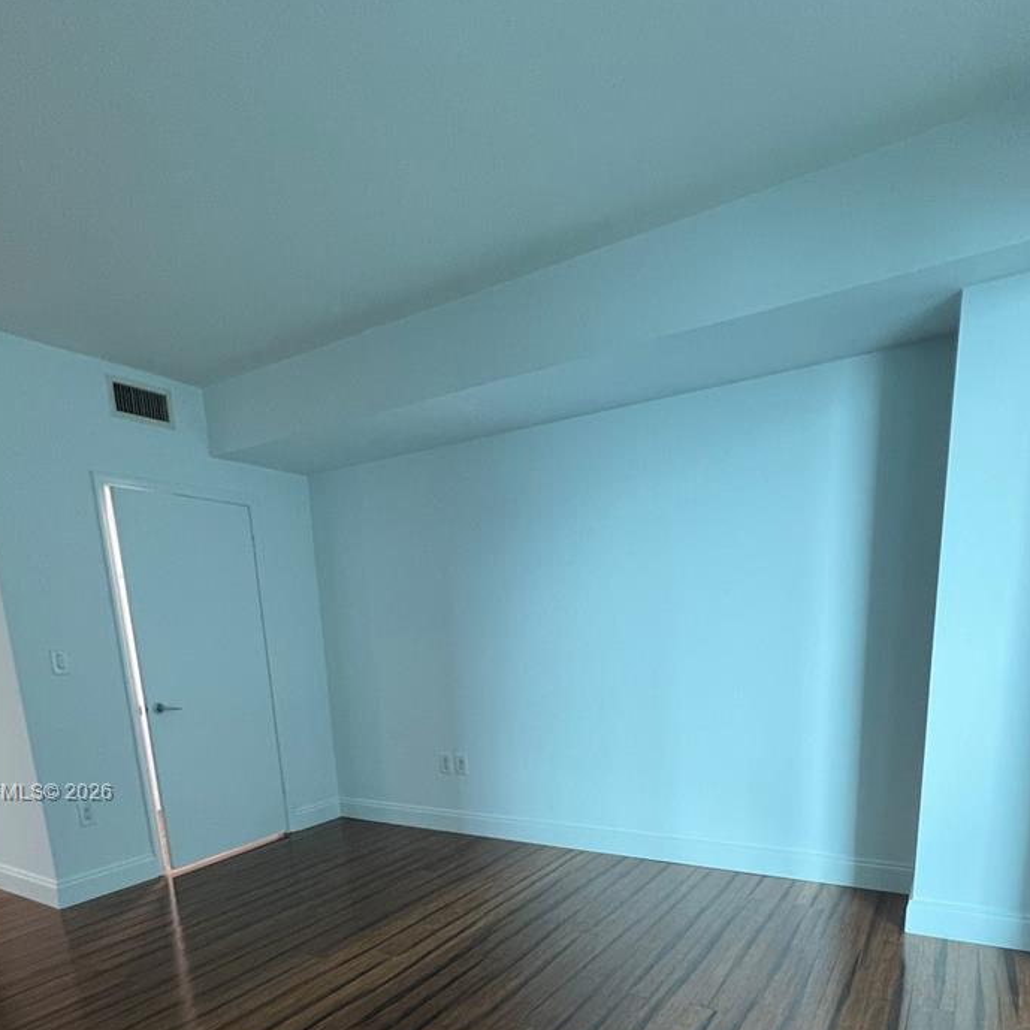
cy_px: 794
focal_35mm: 20
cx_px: 508
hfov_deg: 74.8
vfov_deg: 69.0
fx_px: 673
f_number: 1.8
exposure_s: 1/60
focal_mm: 1.57
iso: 125
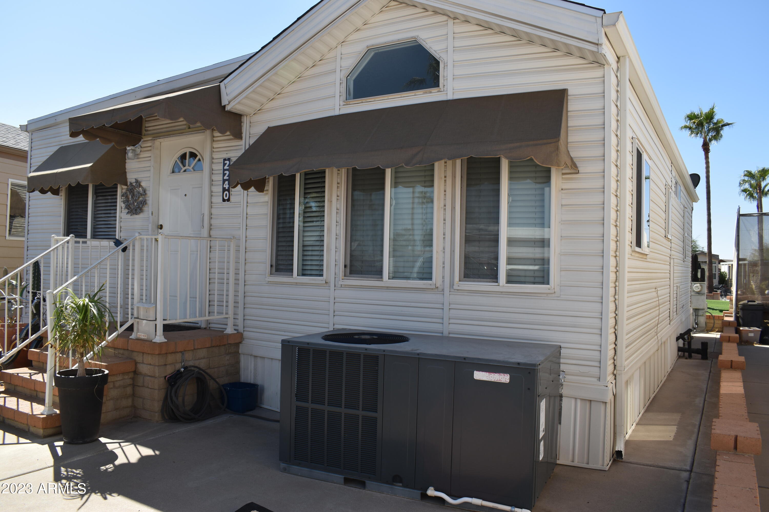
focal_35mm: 27
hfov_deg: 67.4
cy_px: 256
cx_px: 384
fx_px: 577
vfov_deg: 47.9
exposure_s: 1/250
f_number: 8
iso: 110
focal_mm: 18
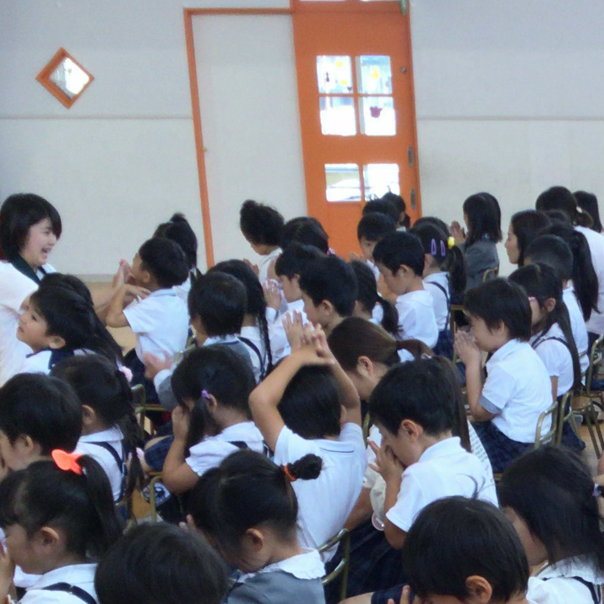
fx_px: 1816
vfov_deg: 18.2
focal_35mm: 92
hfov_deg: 18.0
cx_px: 705
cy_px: 663
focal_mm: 3.3
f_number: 2.4
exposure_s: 1/42
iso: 25
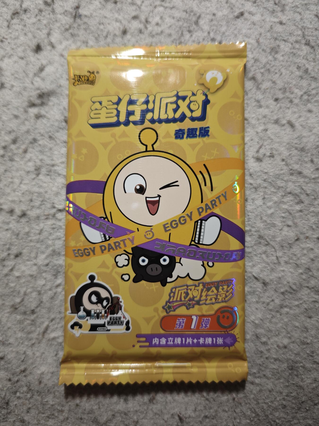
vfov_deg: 73.9
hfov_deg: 58.9
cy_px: 213
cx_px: 160
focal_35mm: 23
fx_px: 283
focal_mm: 6.55
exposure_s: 1/50
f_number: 1.6
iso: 500
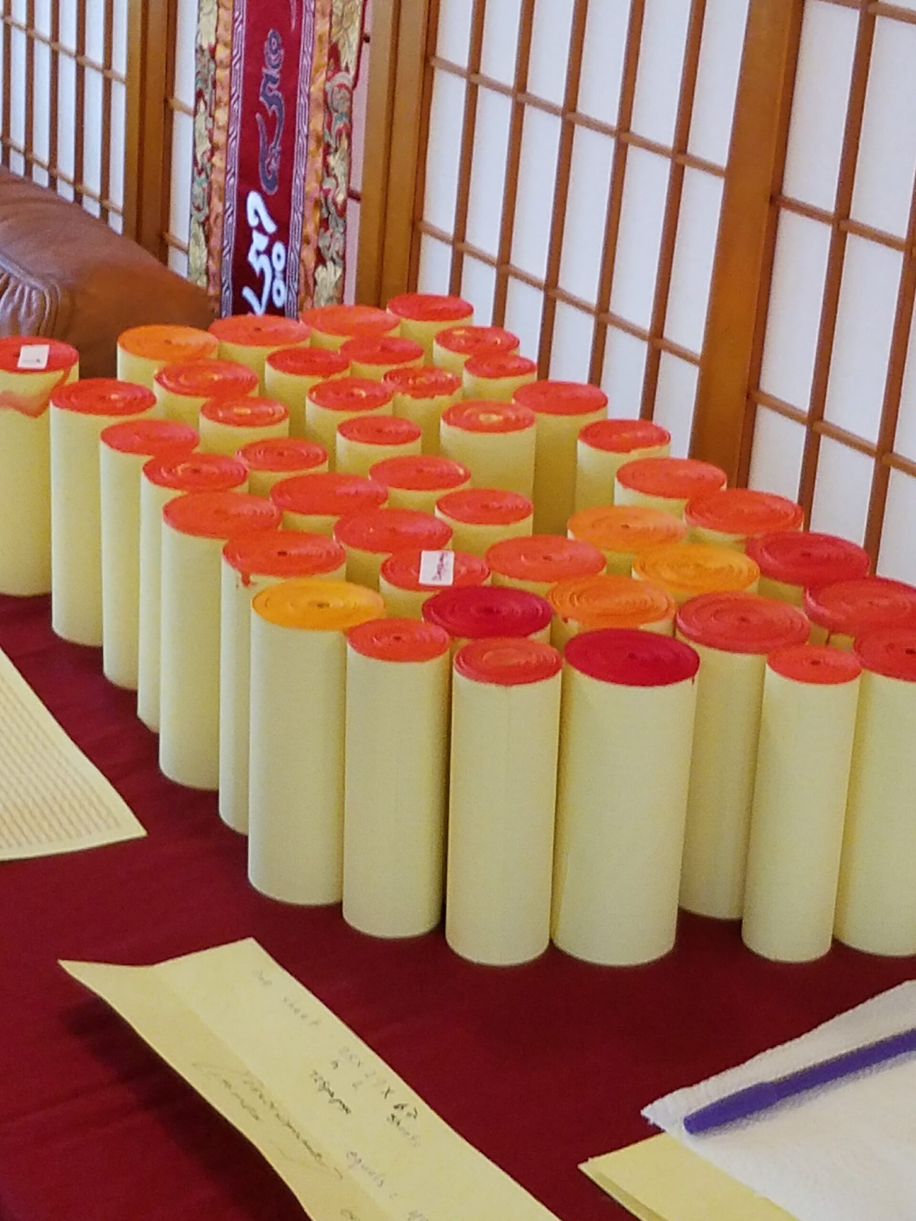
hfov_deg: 53.1
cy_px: 610
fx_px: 917
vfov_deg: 67.3
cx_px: 458
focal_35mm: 26
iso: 200
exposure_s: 1/13
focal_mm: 4.2
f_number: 1.7
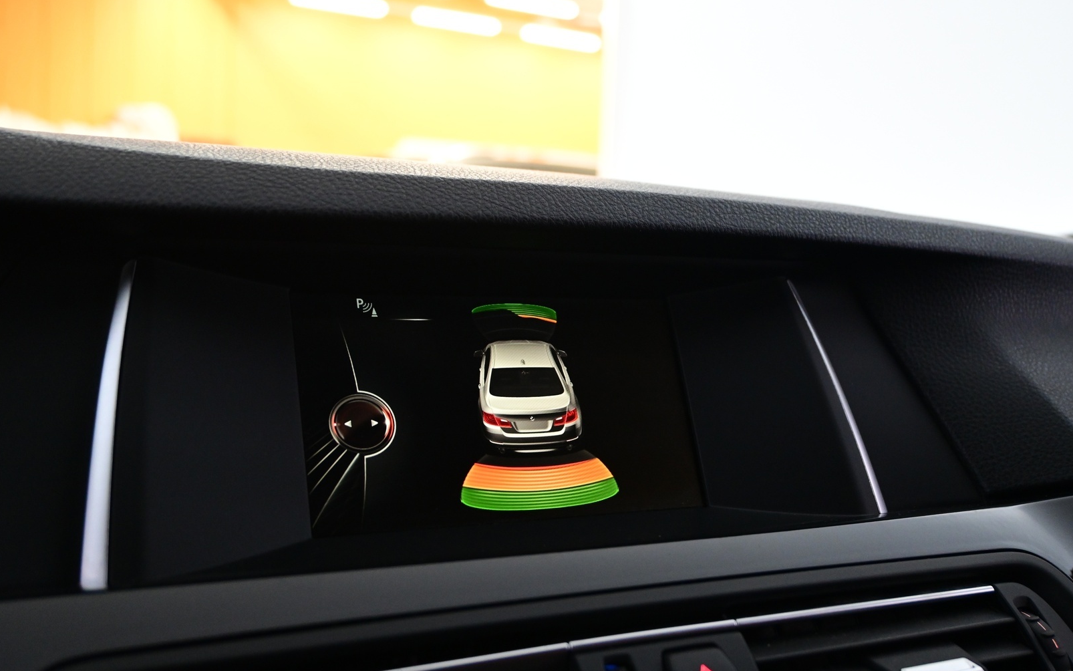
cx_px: 538
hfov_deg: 51.8
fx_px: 1105
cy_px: 337
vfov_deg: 33.8
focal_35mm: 38
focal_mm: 24.5
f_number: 4.2
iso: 1800
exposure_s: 1/40
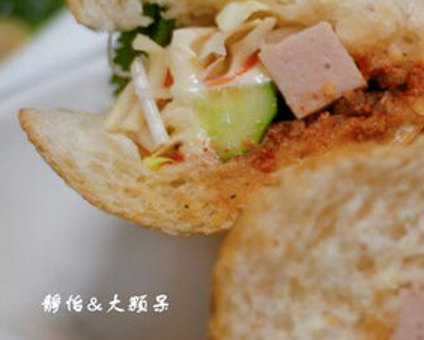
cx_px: 430
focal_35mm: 113
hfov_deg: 16.6
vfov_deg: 13.6
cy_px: 138
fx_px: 1419
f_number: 4
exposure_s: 1/40
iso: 400
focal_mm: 40
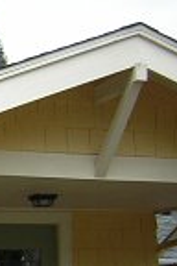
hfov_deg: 12.2
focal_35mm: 104
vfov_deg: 19.2
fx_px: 767
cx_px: -127
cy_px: 259
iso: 50
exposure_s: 1/108
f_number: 2.6
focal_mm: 4.7
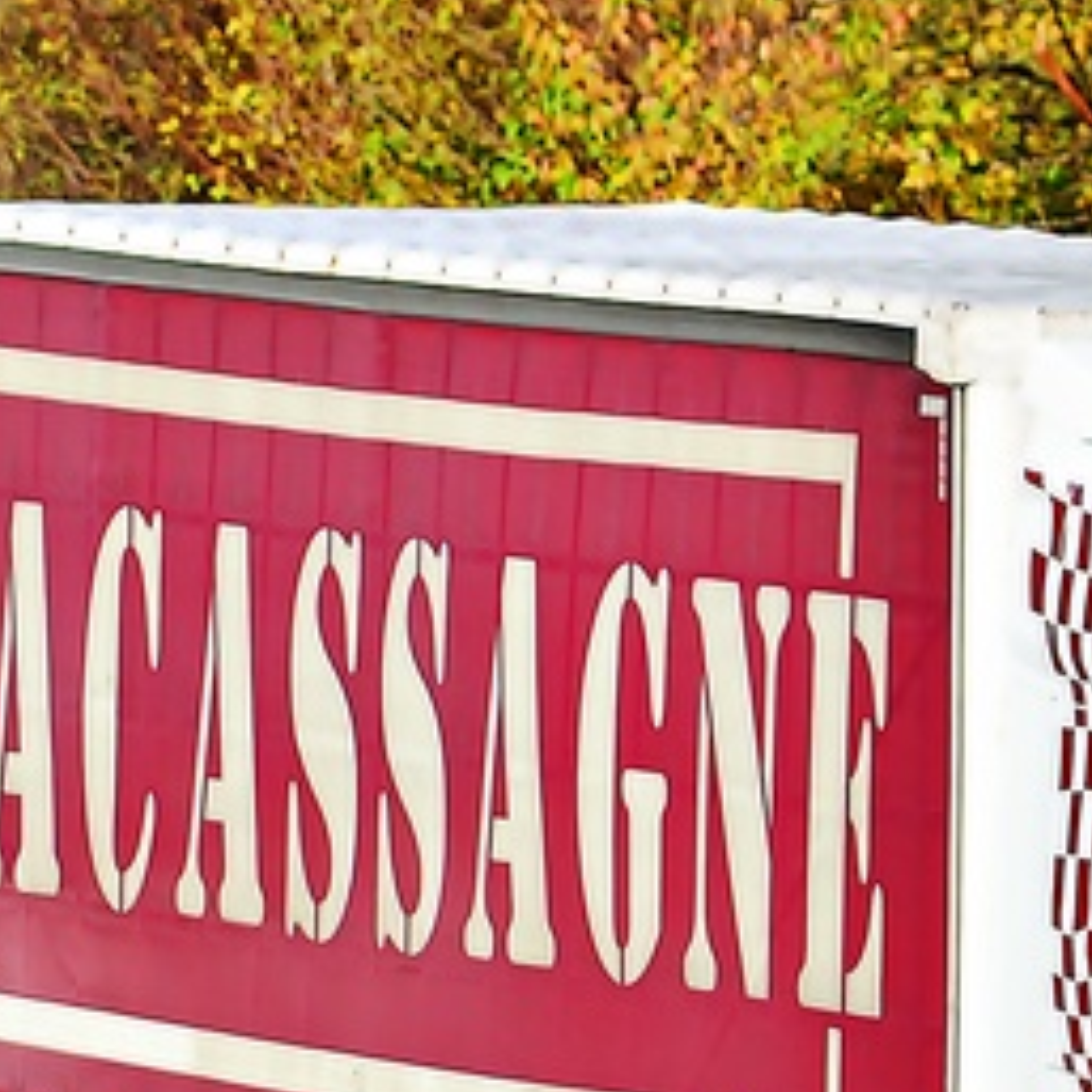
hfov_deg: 1.5
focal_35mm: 1189
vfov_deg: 1.5
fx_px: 42436
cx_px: 892
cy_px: 850
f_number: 7.1
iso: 250
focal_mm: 300
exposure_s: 1/640
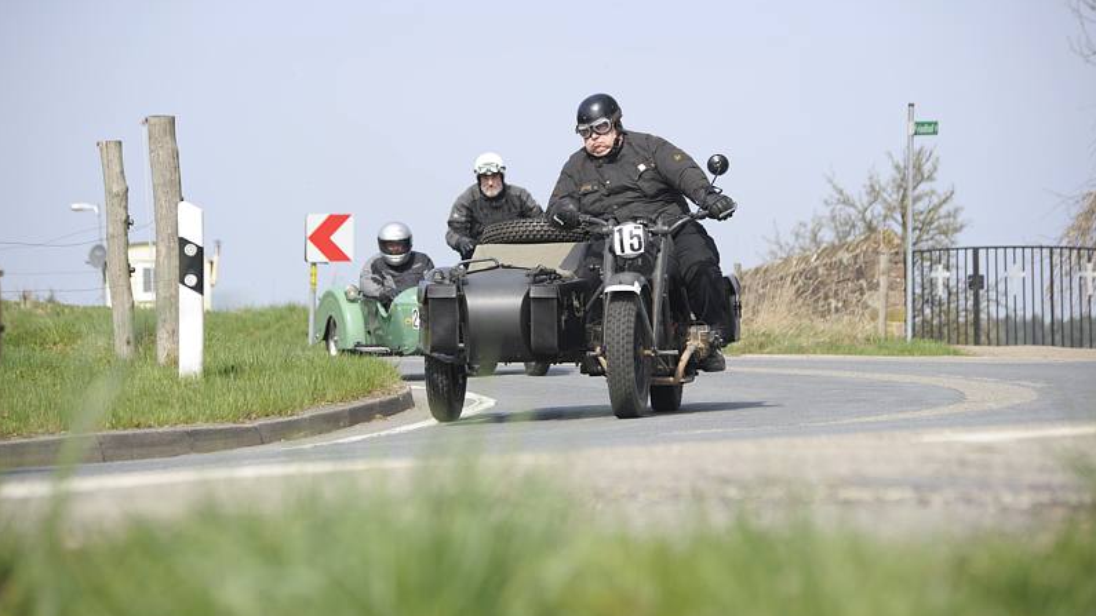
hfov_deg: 13.6
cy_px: 270
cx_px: 546
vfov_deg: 7.7
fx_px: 4591
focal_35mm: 158
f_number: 7.1
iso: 200
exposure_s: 1/500
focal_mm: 150
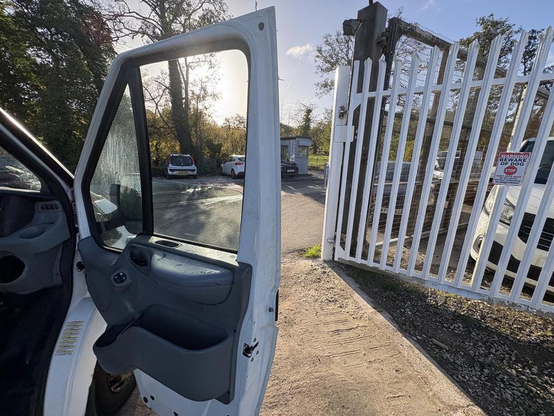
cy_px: 208
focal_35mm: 14
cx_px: 277
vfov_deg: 85.7
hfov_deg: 102.1
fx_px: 224
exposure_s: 1/600
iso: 40
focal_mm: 2.22
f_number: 2.2
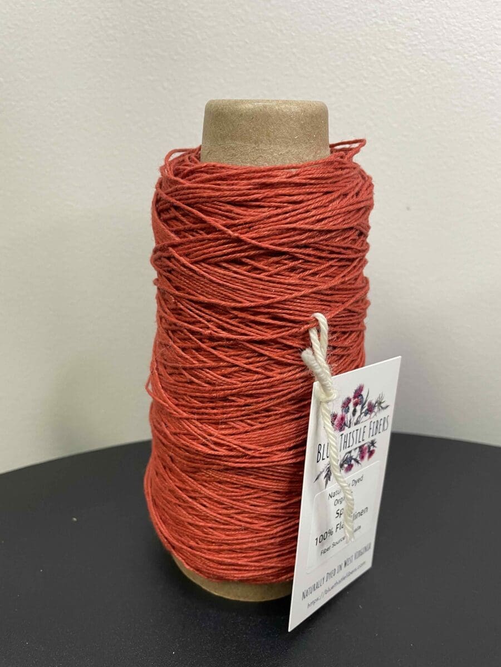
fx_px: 502
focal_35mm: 26
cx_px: 250
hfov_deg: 53.1
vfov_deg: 67.3
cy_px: 334
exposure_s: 1/60
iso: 100
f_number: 1.6
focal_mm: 4.2
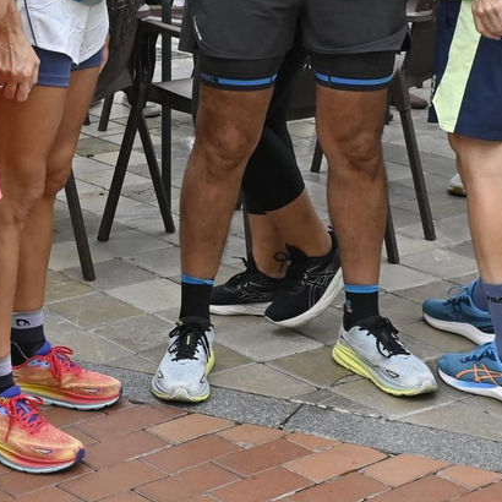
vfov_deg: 16.1
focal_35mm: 107
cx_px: 21
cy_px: 67
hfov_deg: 16.0
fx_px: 1753
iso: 800
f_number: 5
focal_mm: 21.5
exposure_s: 1/1600
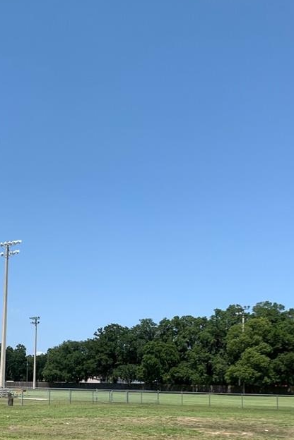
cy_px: 336
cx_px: 66
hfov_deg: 25.6
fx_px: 637
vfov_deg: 37.2
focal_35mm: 52
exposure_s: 1/2208
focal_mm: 4.25
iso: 25
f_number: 1.8
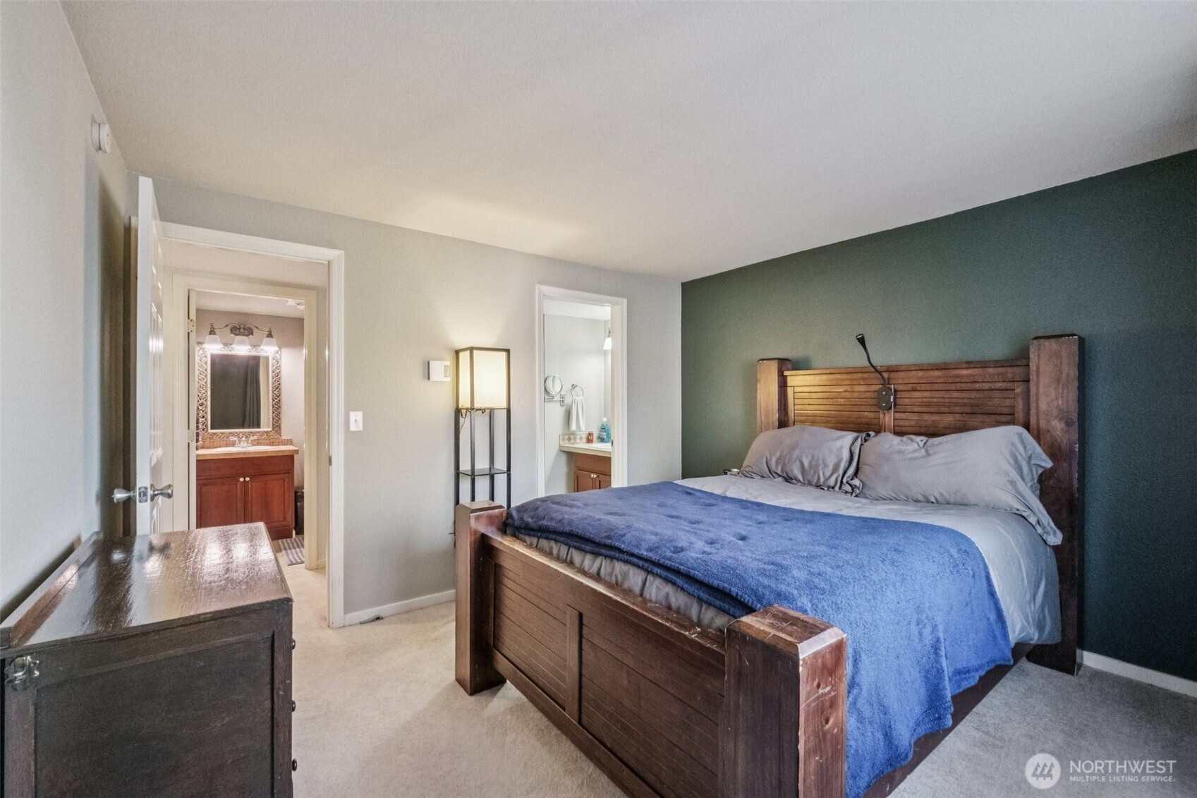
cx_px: 598
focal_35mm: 15
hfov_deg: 100.4
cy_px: 399
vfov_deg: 77.3
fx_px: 499
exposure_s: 1/30
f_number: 10
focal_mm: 10
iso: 3200
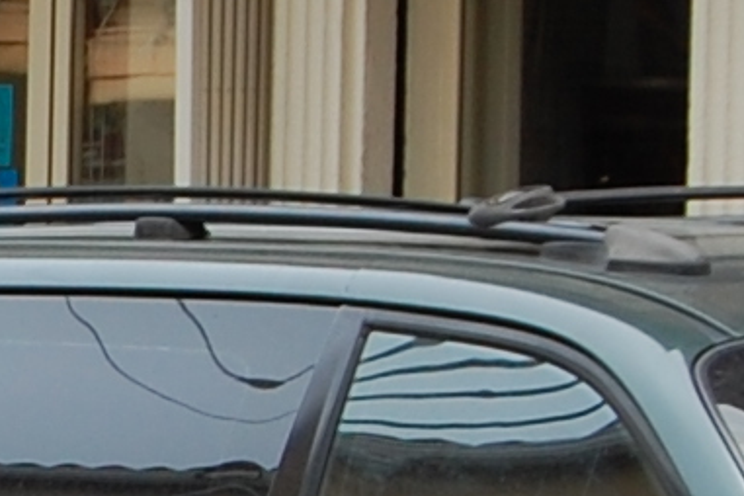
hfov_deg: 5.5
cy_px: 557
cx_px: -799
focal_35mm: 367
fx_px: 7583
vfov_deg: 3.7
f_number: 8
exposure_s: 1/250
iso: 200
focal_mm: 31
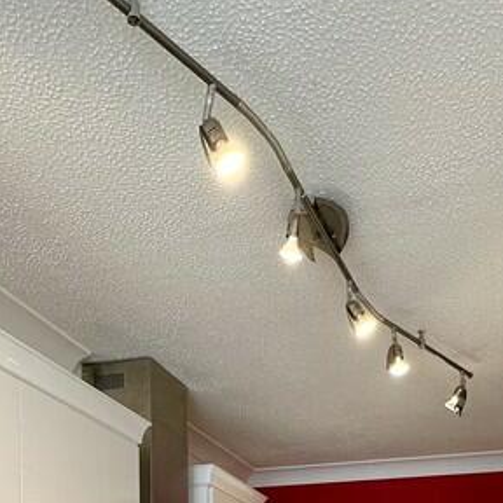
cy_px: 657
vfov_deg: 30.2
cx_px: 306
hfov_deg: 38.2
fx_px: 723
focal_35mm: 44
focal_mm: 2.22
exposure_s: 1/100
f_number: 2.2
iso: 160
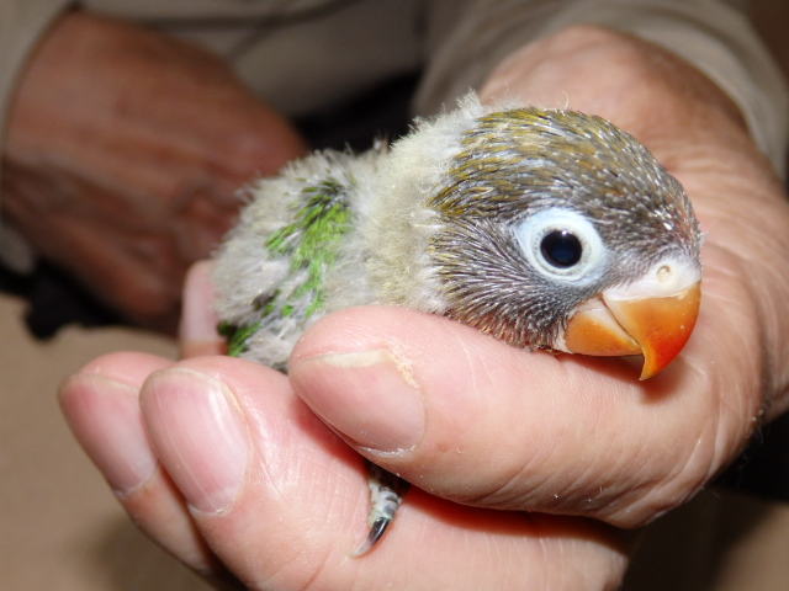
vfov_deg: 32.2
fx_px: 1026
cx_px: 394
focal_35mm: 45
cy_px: 296
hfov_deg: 42.1
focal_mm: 8
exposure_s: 1/40
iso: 250
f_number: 3.8
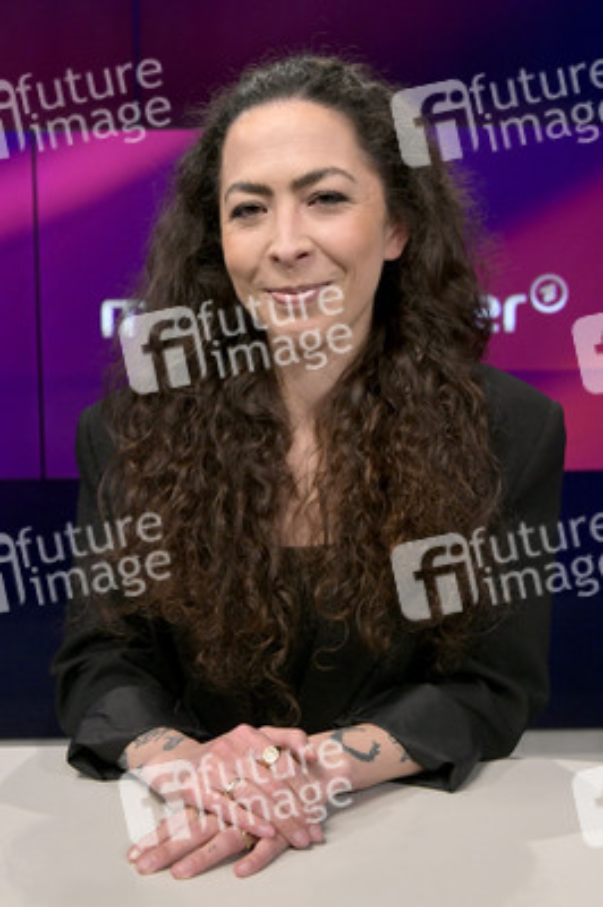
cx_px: 302
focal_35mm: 44
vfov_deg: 44.5
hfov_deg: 30.5
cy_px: 454
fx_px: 1107
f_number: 6.3
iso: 1600
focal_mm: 44
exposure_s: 1/200
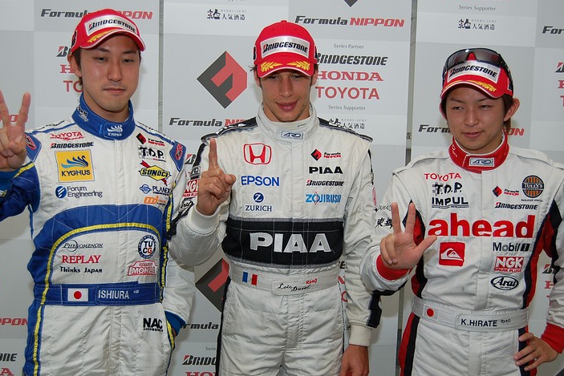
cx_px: 283
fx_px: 674
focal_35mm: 43
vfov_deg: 31.2
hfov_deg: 45.4
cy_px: 186
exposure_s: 1/60
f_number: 4.2
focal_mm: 28
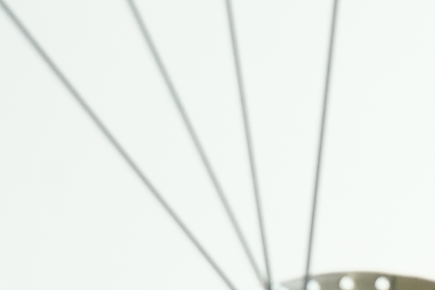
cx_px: 1231
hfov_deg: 7.8
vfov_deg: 5.7
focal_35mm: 234
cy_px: 702
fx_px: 2828
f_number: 5
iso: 2500
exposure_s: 1/200
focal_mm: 41
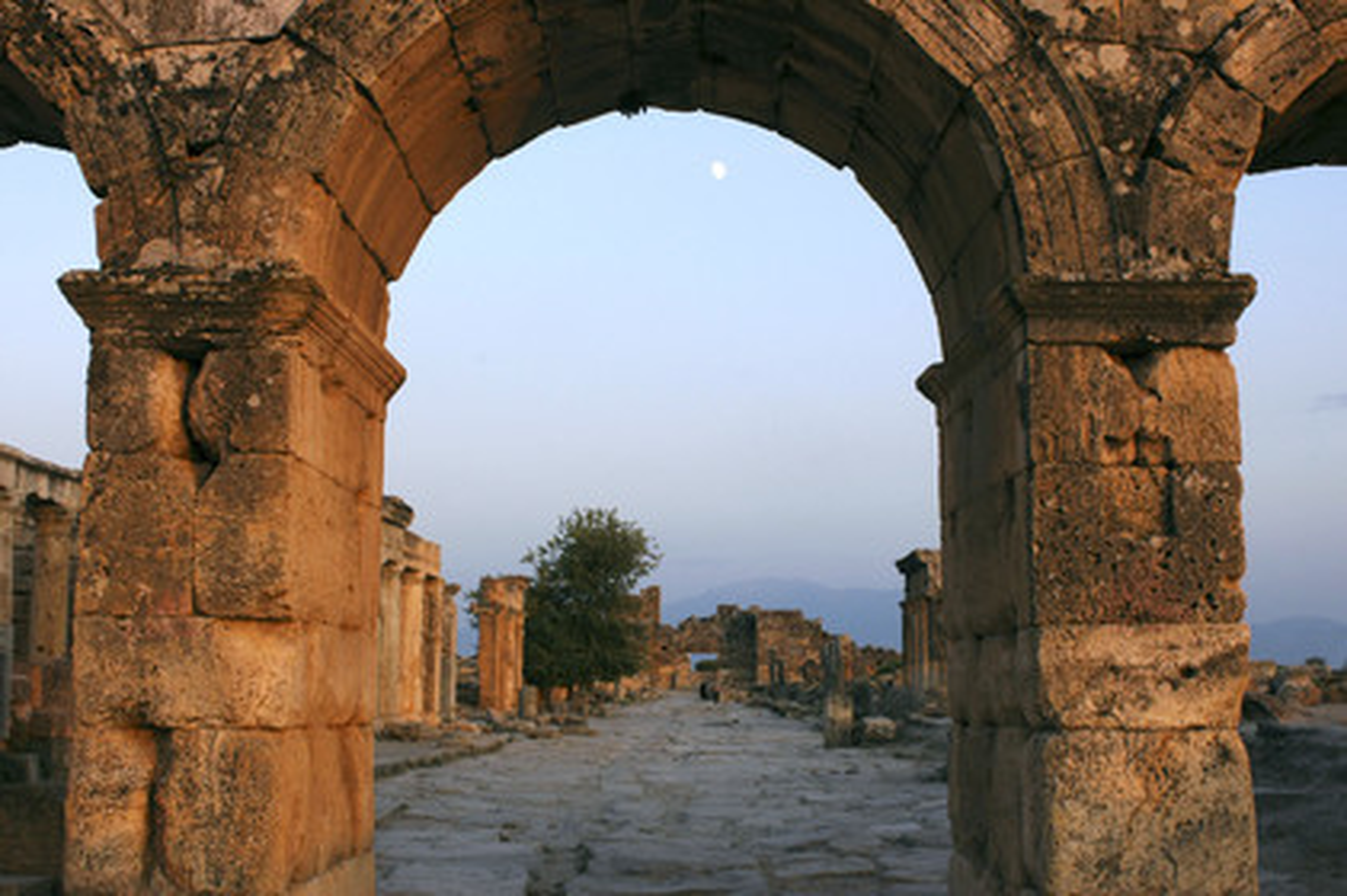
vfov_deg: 31.8
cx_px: 674
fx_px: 1570
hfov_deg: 46.4
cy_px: 448
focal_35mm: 42
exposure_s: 1/80
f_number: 9
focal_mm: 28
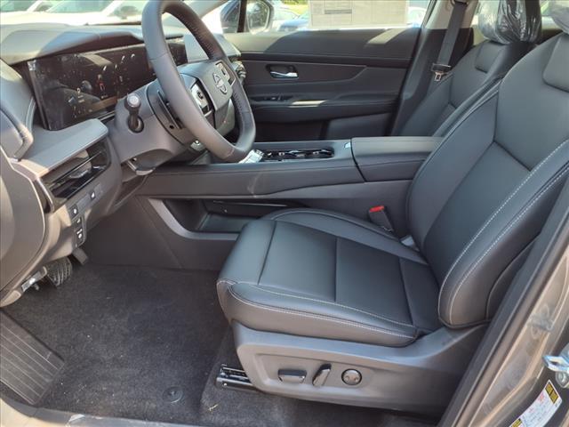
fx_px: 444
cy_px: 214
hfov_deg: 65.3
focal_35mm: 27
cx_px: 284
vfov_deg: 51.4
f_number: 1.9
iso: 50
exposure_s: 1/120
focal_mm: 3.58
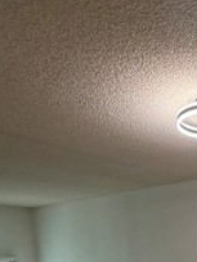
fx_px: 334
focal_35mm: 44
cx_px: 223
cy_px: 299
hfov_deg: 29.3
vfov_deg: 35.6
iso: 200
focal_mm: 2.22
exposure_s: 1/60
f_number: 2.2
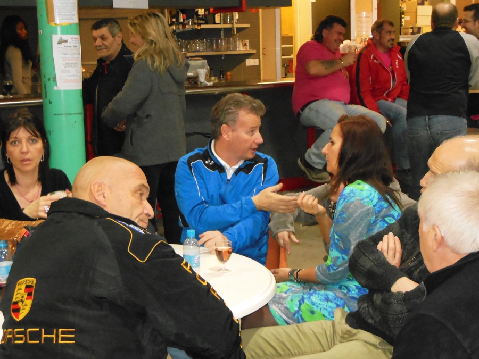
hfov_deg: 29.4
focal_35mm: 66
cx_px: 240
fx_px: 913
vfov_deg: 22.3
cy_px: 180
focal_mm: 11.7
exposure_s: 1/60
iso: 1600
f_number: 4.3
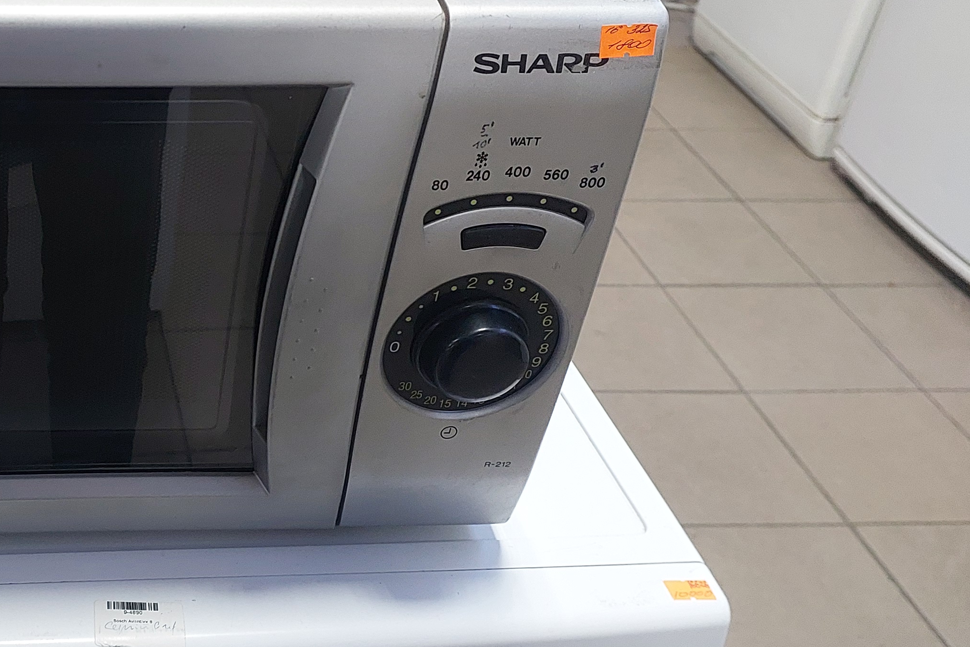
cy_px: 283
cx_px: 25
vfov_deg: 28.6
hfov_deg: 37.9
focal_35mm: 47
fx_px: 1266
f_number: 1.8
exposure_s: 1/50
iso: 320
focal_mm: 5.06
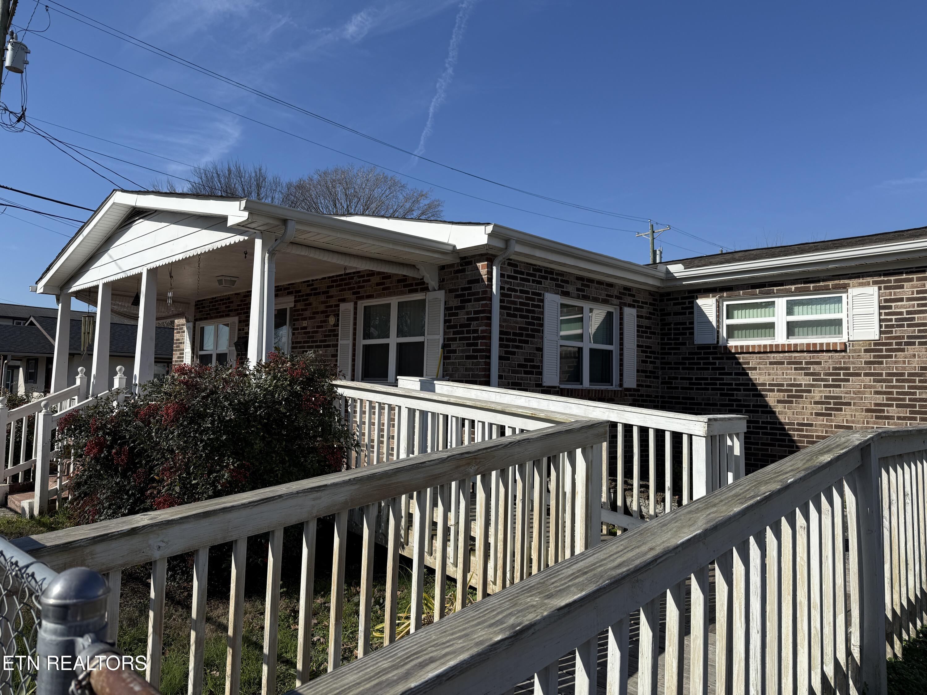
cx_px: 464
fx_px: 643
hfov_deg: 71.6
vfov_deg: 56.8
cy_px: 348
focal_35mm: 24
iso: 80
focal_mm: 6.76
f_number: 1.78
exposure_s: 1/6173
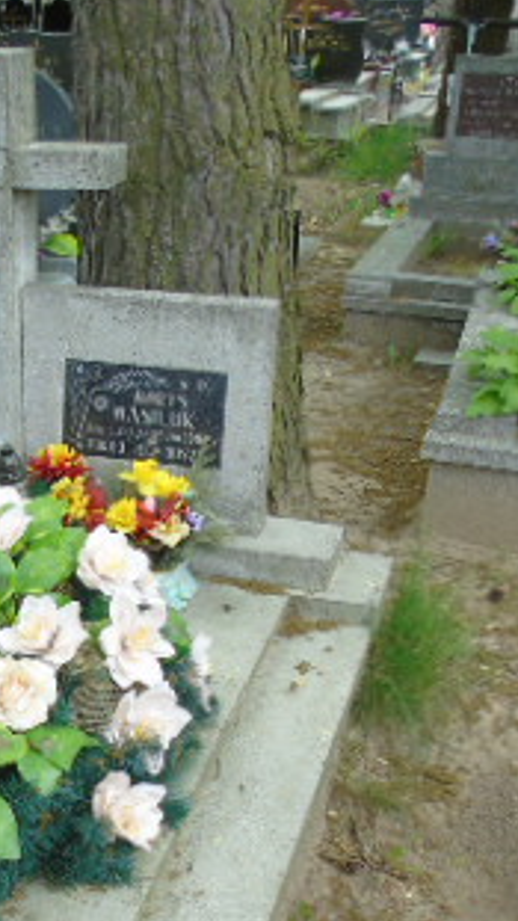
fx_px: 1367
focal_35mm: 56
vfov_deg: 36.5
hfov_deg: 20.8
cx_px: 6
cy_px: 663
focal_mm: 4.4
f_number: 3.4
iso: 80
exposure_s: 1/100
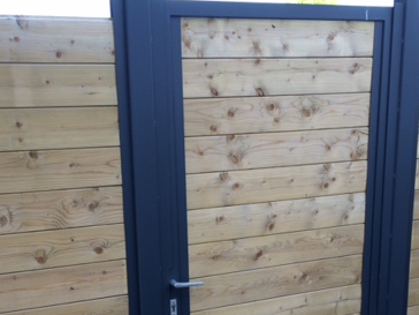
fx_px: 617
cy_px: 272
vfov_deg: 27.7
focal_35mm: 51
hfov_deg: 37.5
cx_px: 193
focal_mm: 4.15
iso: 32
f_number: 2.2
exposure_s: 1/144
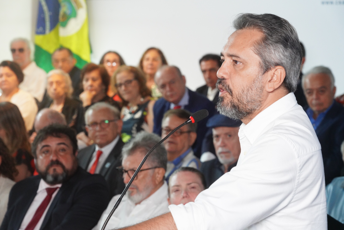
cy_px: 115
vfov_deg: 11.6
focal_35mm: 118
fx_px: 1128
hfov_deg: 17.3
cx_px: 172
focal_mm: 118
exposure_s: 1/125
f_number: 9
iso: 6400
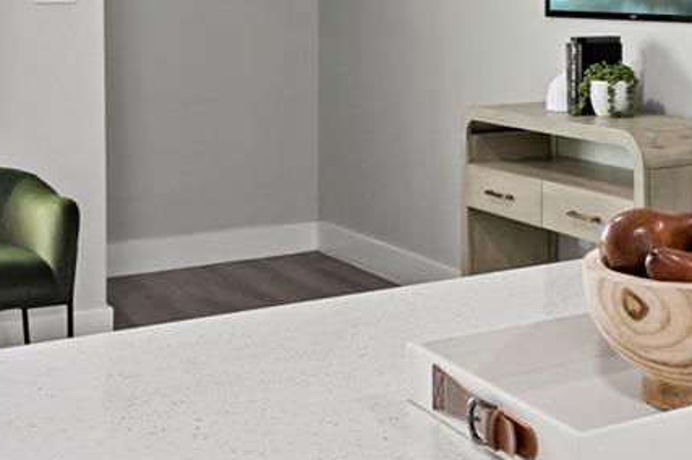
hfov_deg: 30.0
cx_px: 711
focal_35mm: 62
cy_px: 58
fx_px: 1188
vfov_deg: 21.5
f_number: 8
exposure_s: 1/4
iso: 200
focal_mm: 11
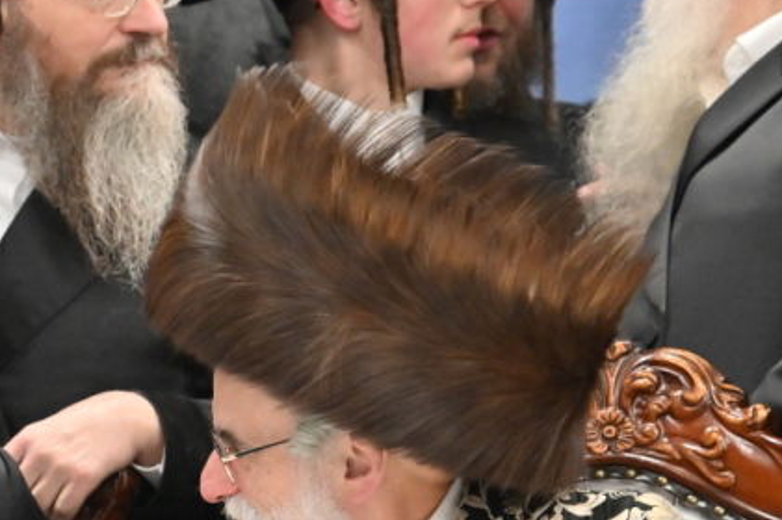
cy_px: 472
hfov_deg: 2.8
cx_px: 149
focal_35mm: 730
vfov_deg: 1.9
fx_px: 15844
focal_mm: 200
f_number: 4
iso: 1250
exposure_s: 1/320
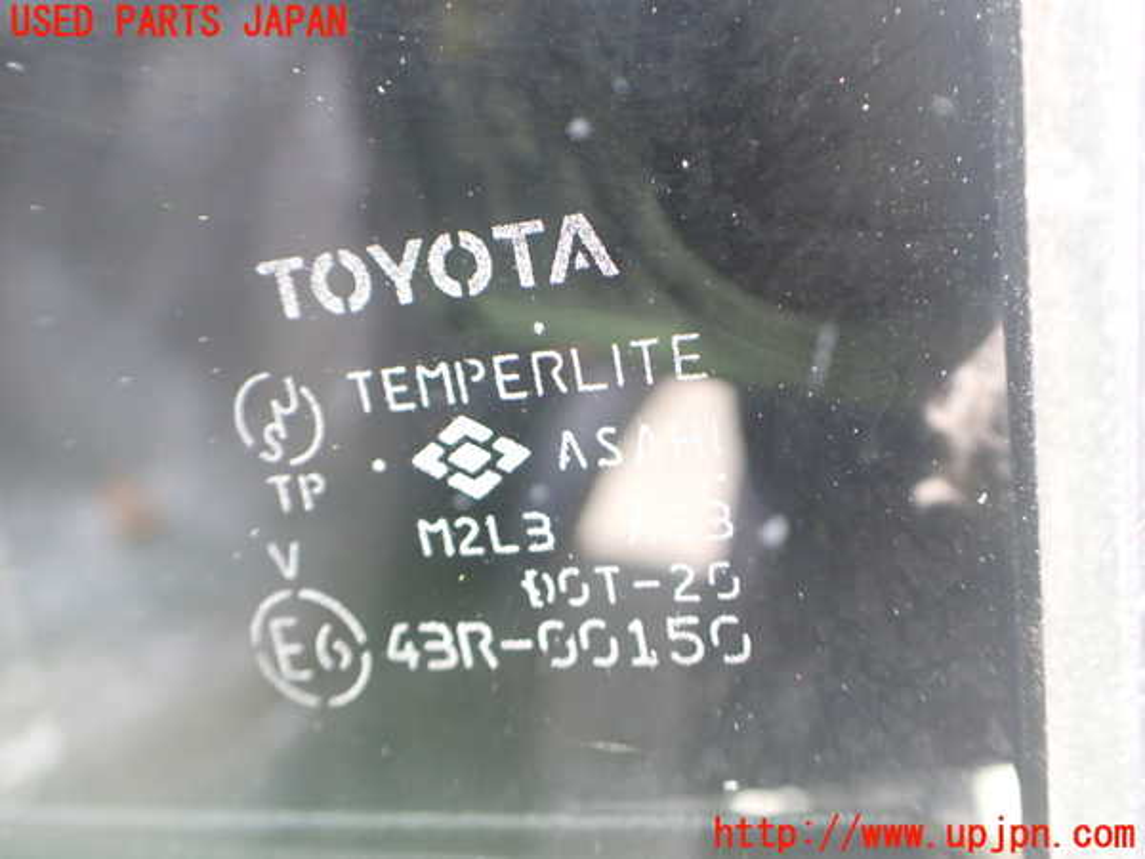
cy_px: 430
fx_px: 992
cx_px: 572
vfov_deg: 46.8
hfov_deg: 60.0
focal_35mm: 30
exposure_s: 1/125
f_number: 2.3
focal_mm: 5.4
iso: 500
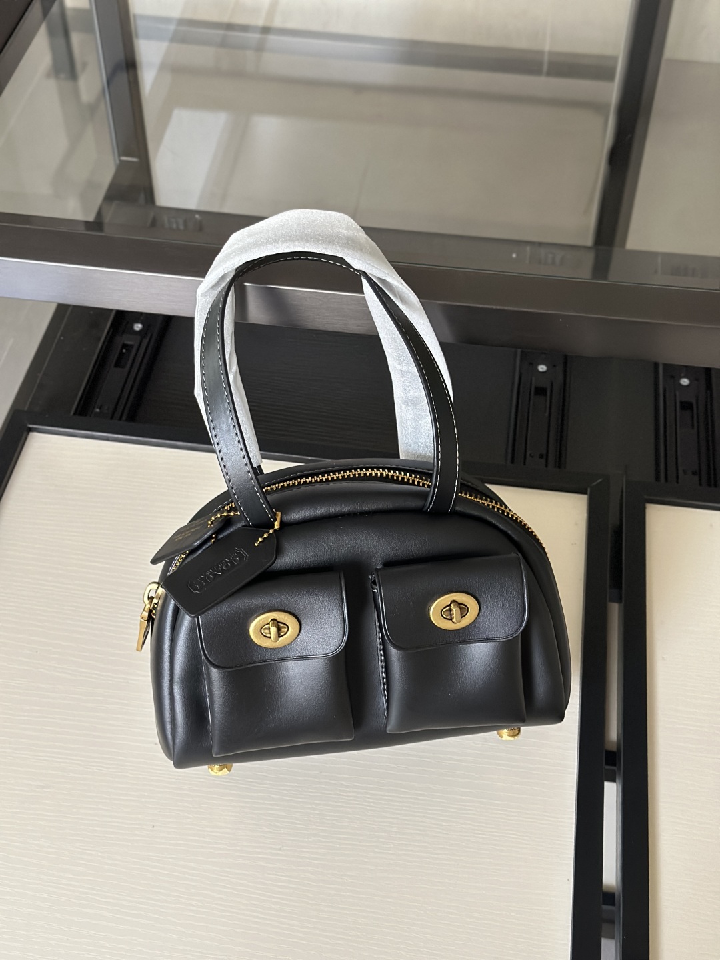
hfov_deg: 30.3
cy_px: 480
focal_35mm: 48
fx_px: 1331
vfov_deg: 39.7
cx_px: 360
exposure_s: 1/30
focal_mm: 6.86
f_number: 1.78
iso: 800
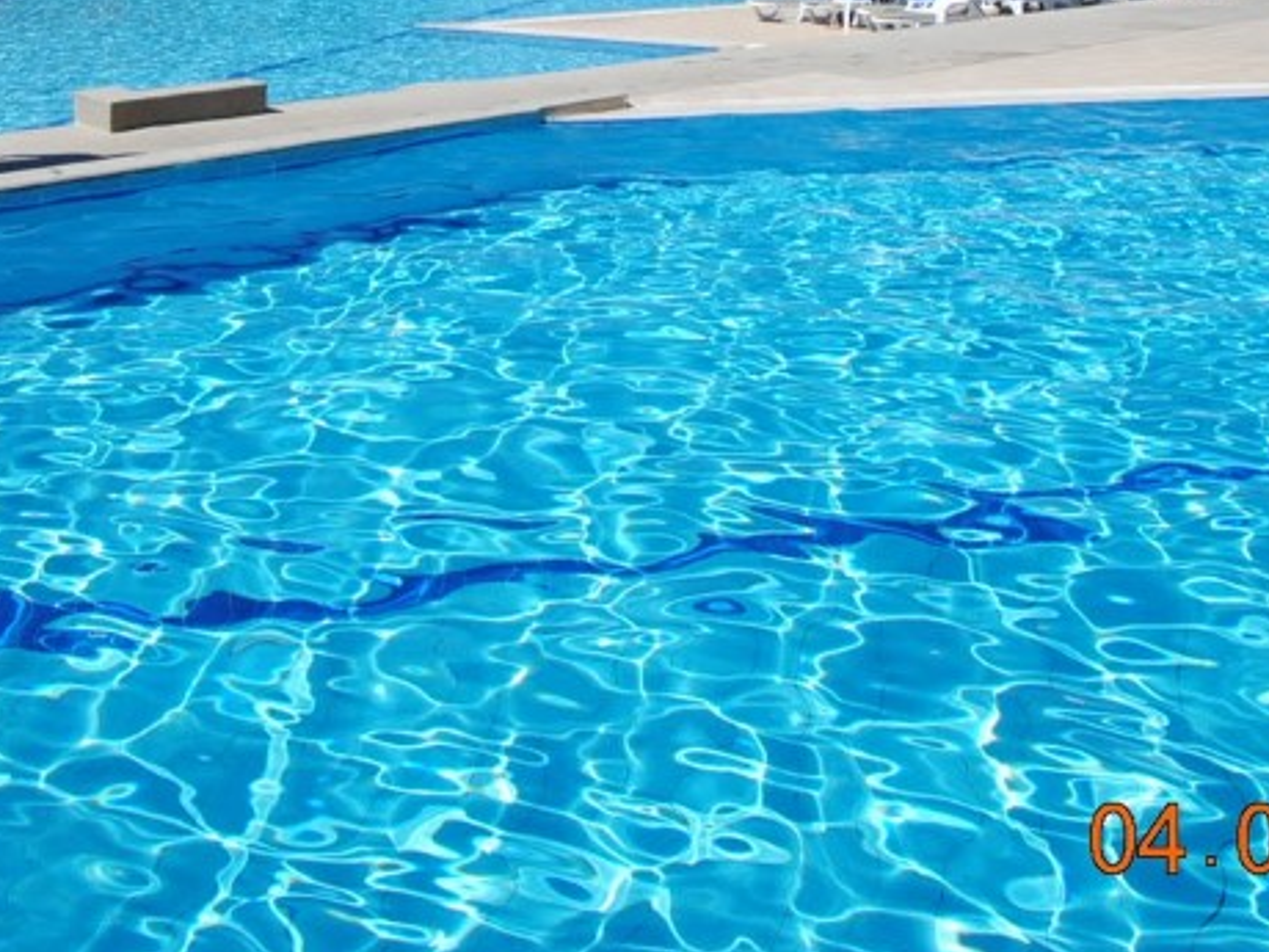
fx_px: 1320
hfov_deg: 51.3
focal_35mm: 36
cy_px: -61
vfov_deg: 34.9
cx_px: 592
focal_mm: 10
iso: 100
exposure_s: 1/320
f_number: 9
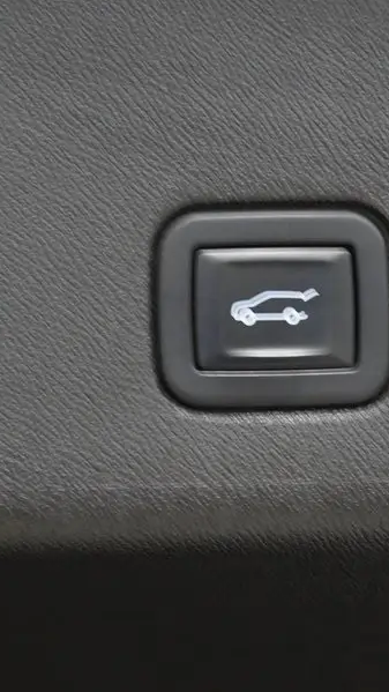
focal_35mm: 188
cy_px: 299
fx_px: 3447
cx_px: 305
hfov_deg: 6.5
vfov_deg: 11.5
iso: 6400
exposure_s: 1/25
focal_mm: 70
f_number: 5.6
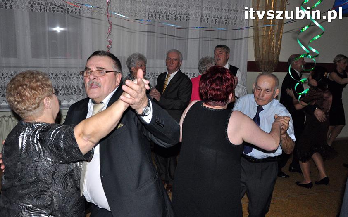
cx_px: 175
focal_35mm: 37
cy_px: 116
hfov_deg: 52.8
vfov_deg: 34.4
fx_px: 351
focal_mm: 24
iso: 2000
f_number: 5
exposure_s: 1/60
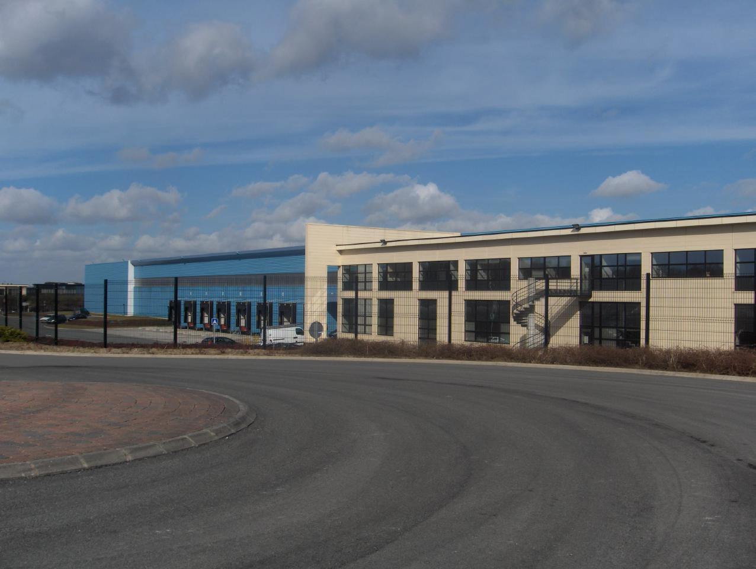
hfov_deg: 47.8
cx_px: 378
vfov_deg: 36.9
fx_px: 853
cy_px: 284
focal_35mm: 39
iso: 50
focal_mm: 8
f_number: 4.8
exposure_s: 1/813
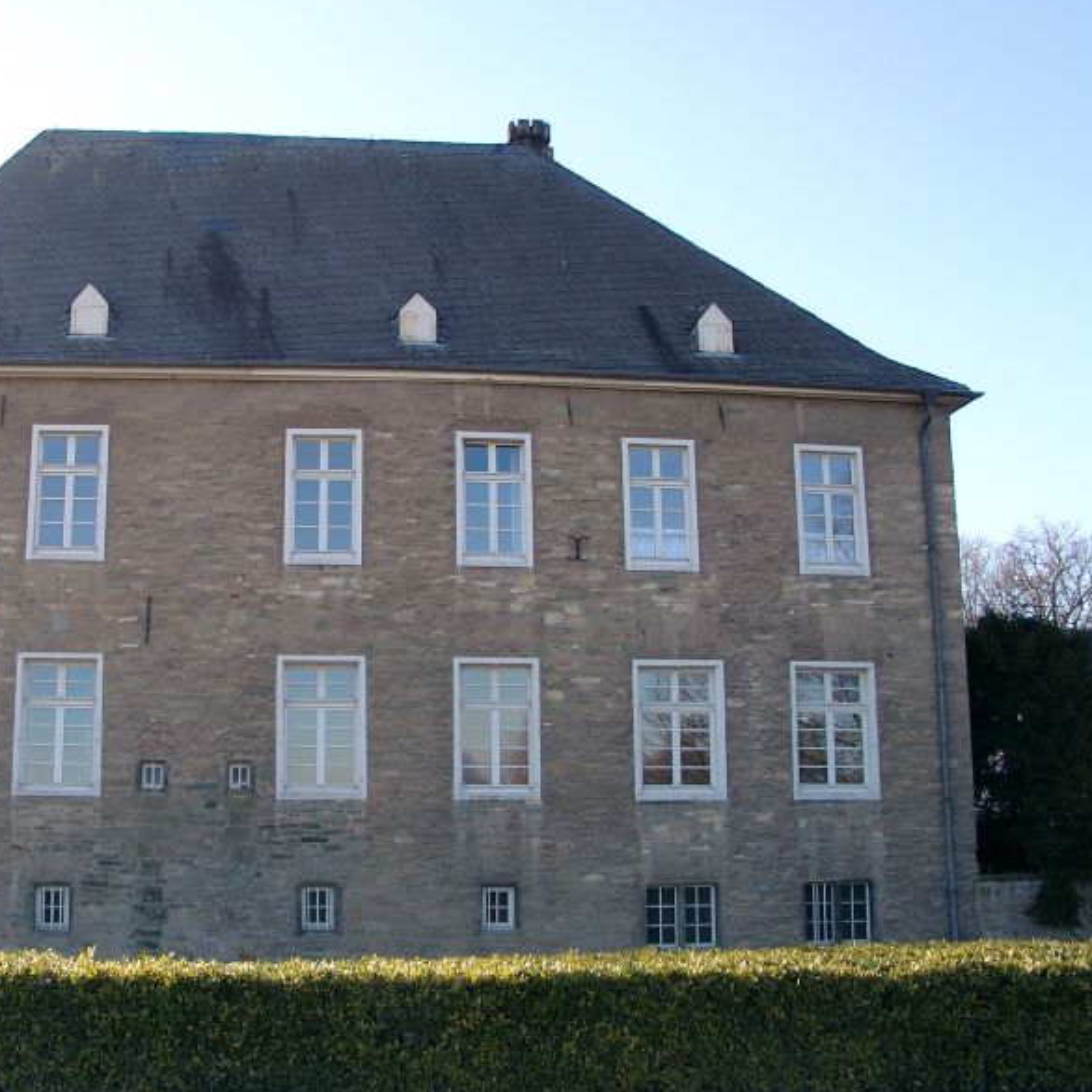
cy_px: 537
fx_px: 1463
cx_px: 362
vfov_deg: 40.9
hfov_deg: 40.4
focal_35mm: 41
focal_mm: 7.13
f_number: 4
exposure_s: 1/209
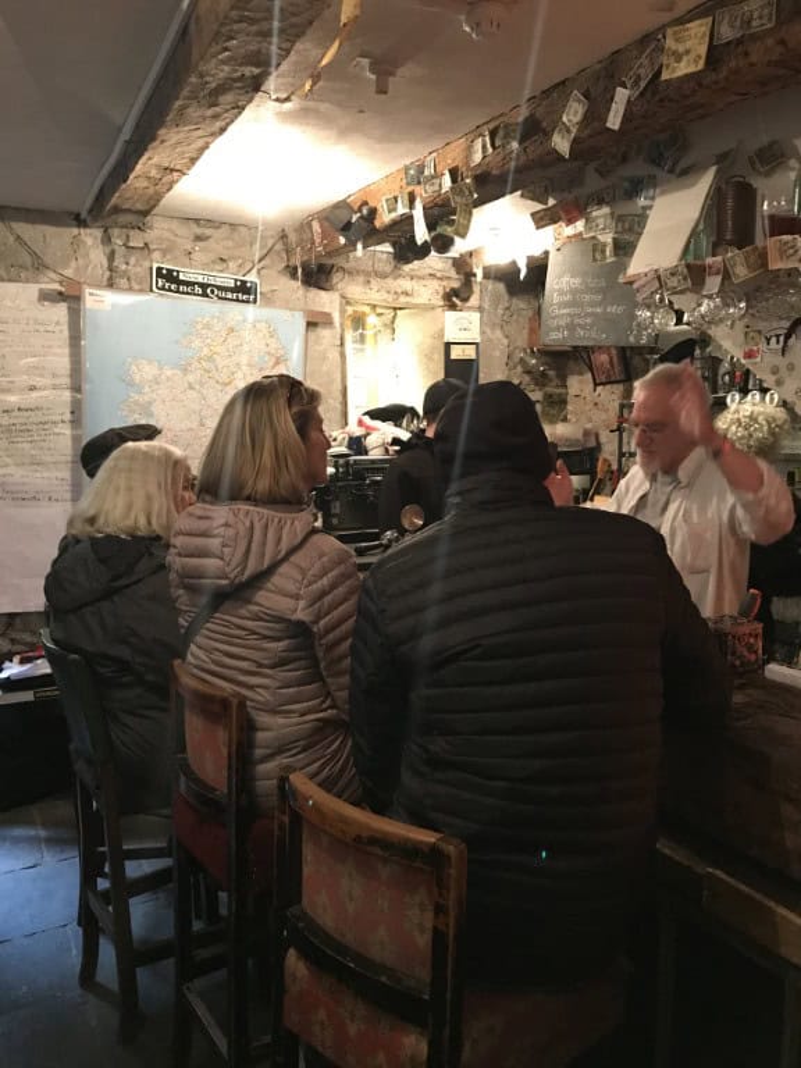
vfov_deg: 63.4
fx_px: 864
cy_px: 534
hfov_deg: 49.7
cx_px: 400
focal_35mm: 28
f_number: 1.8
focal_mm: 4
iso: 80
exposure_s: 1/7
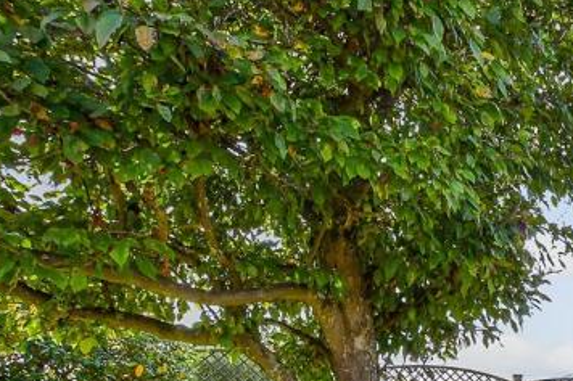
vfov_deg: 17.9
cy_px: 465
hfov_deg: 24.4
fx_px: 1145
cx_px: 752
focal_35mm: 72
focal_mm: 17
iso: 160
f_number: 8
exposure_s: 1/200
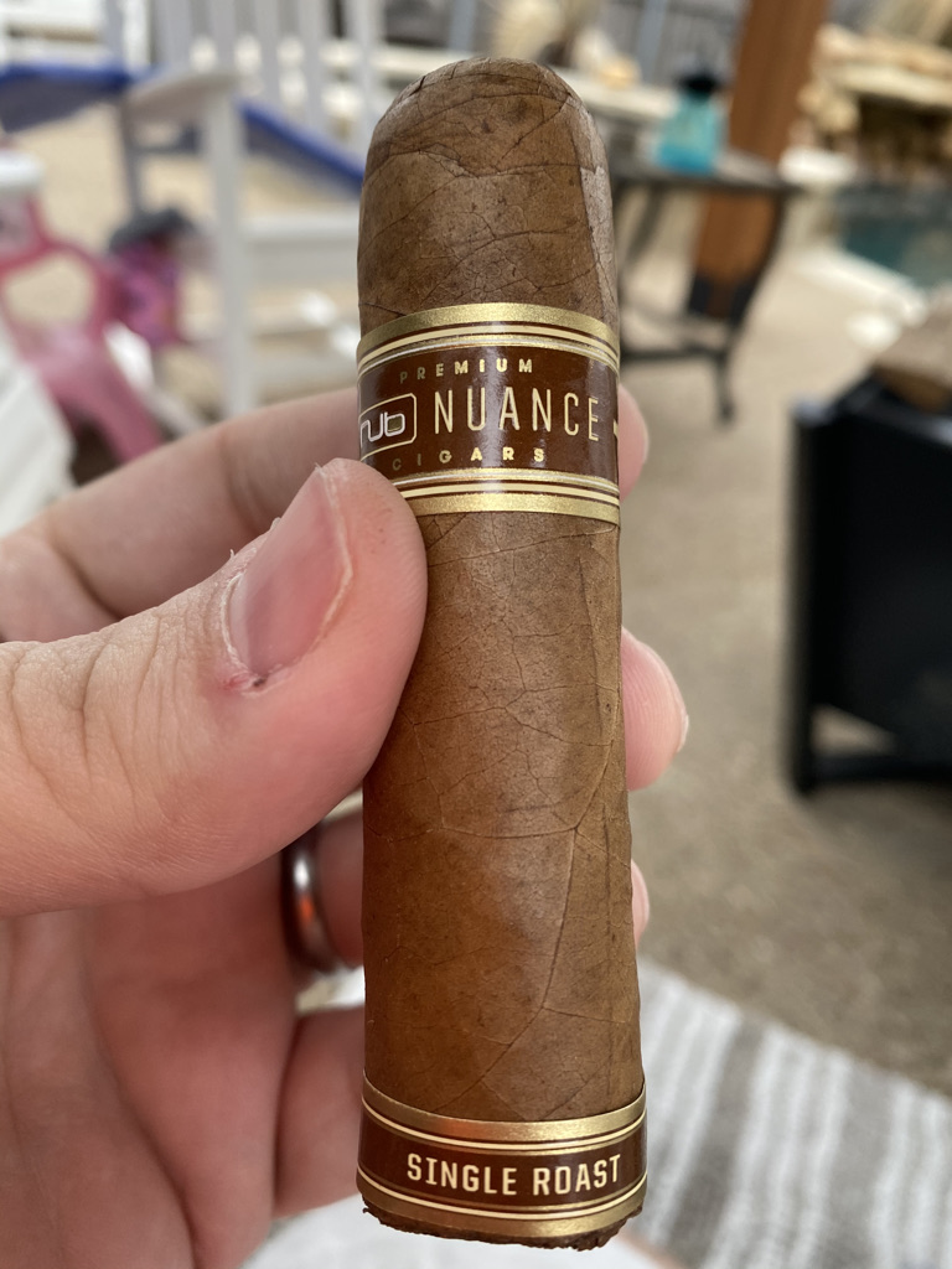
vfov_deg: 67.3
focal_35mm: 26
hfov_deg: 53.1
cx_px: 476
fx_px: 953
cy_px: 634
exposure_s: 1/121
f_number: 1.8
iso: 80
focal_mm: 4.25
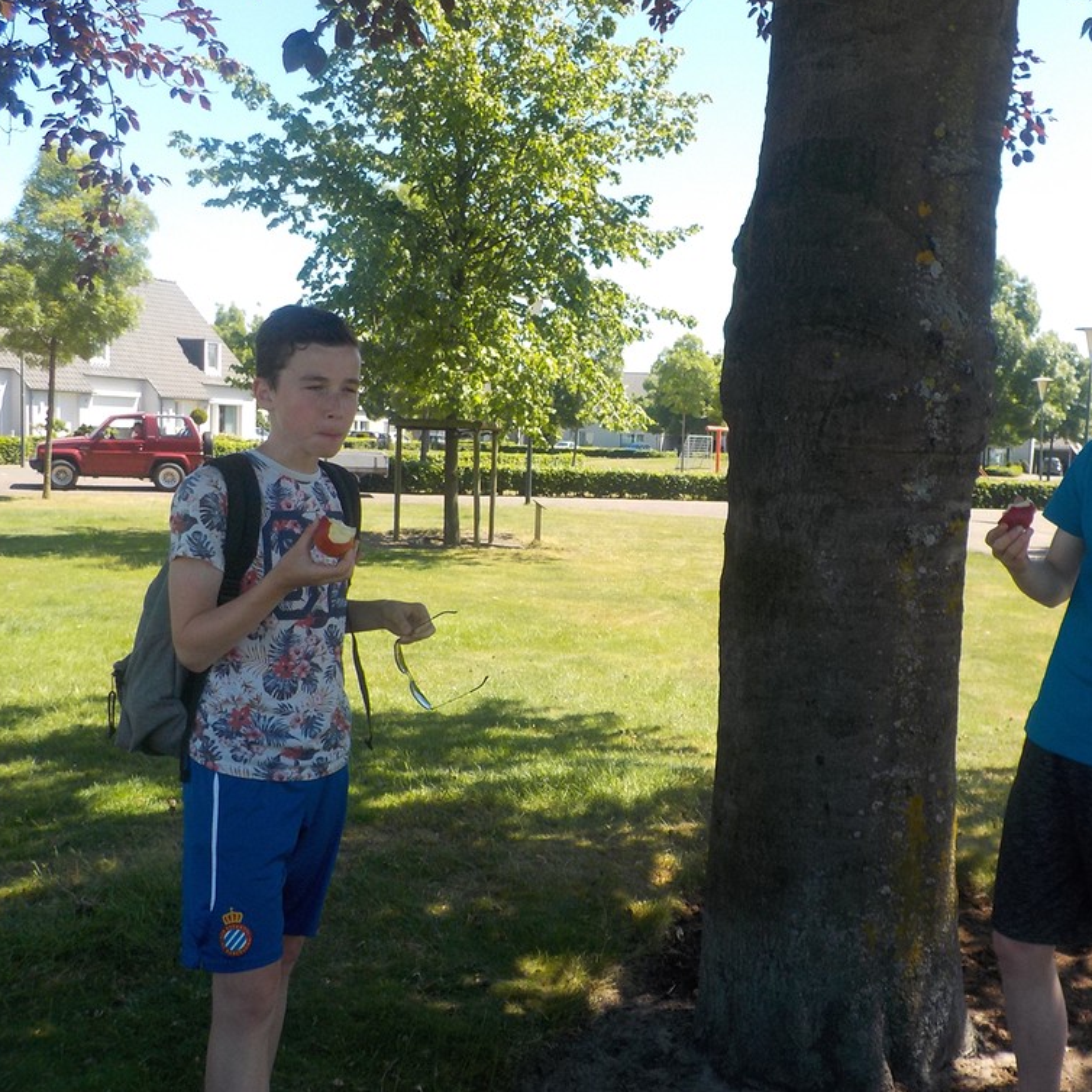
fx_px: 1285
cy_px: 539
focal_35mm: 36
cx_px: 682
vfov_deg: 46.0
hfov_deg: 45.7
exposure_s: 1/400
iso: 125
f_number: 3.3
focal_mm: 4.1
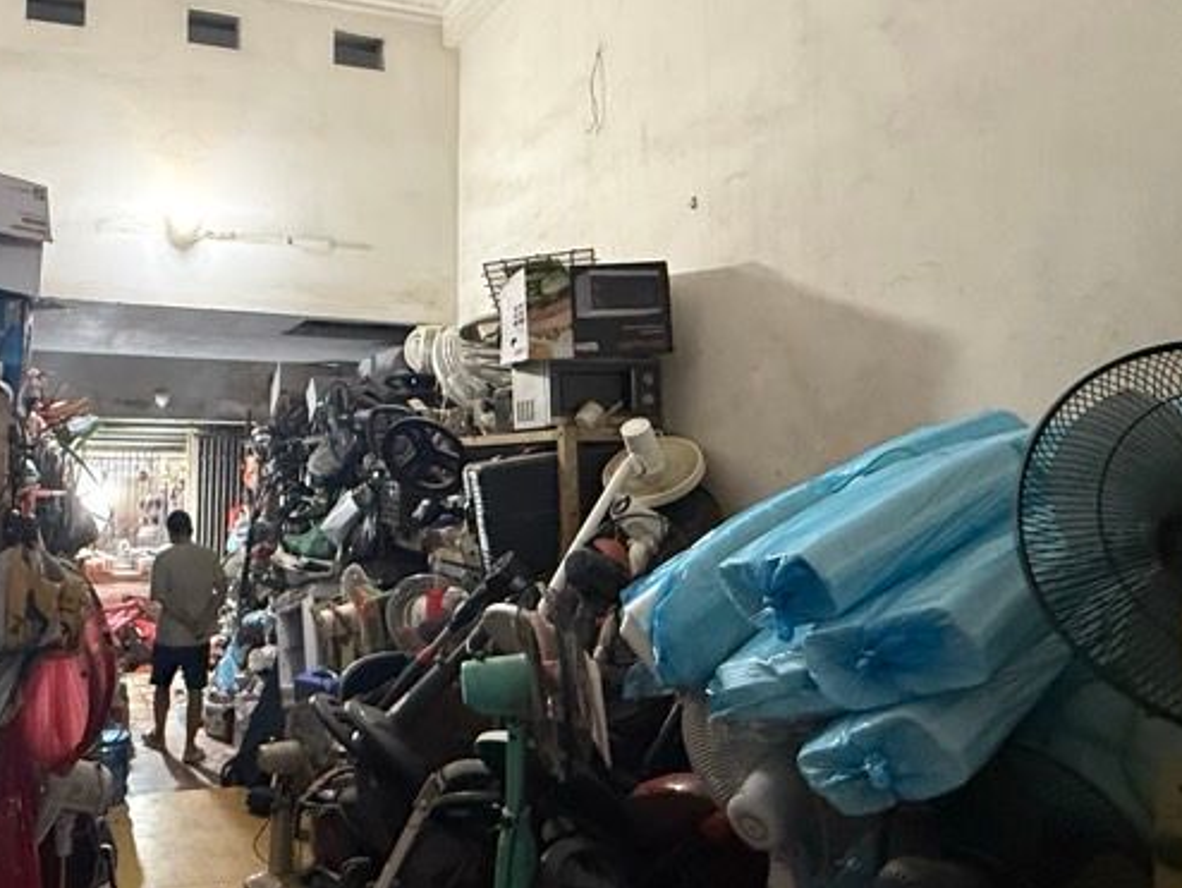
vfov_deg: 48.2
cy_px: 397
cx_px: 328
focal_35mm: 29
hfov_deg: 59.1
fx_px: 991
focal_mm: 2.22
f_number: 2.2
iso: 640
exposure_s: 1/60
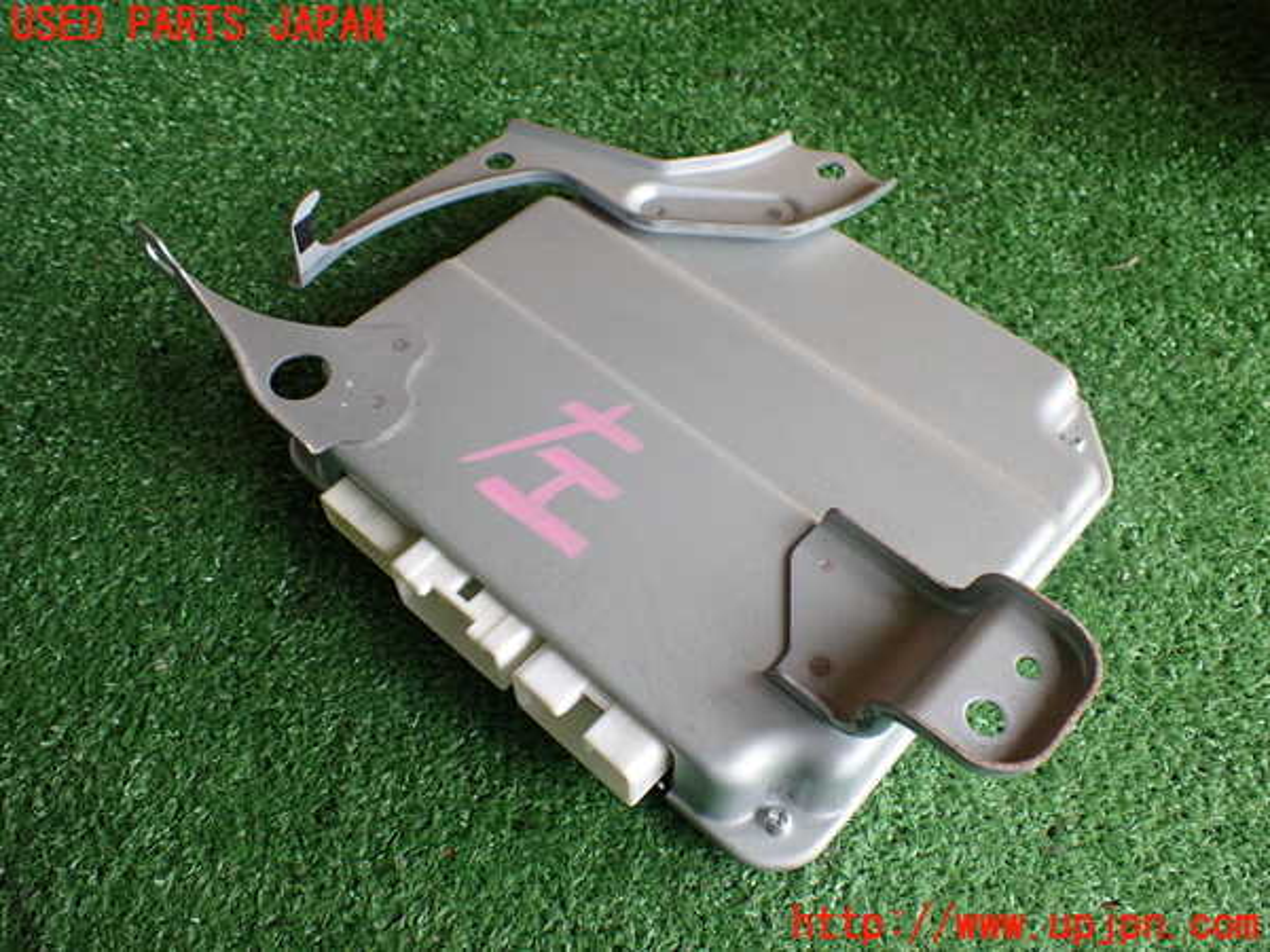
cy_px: 476
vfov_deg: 46.8
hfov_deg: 60.0
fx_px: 1101
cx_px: 635
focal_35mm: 30
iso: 250
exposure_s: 1/125
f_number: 2.3
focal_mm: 5.4
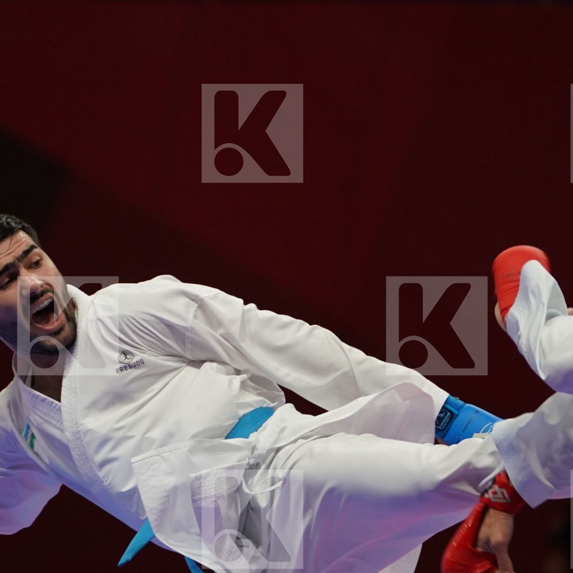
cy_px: 326
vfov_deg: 3.7
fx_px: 8839
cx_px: 252
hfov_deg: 3.7
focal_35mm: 472
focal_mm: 217
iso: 2000
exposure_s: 1/1000
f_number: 4
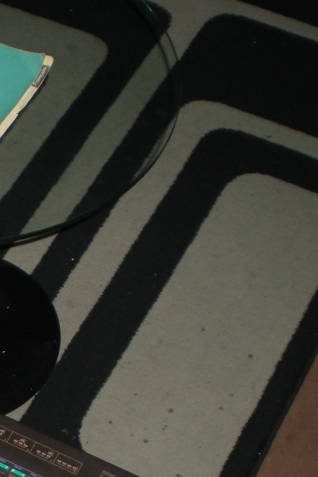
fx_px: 1219
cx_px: -95
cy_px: 394
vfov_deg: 21.8
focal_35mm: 92
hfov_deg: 14.3
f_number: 3.1
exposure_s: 1/60
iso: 98
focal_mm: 6.3
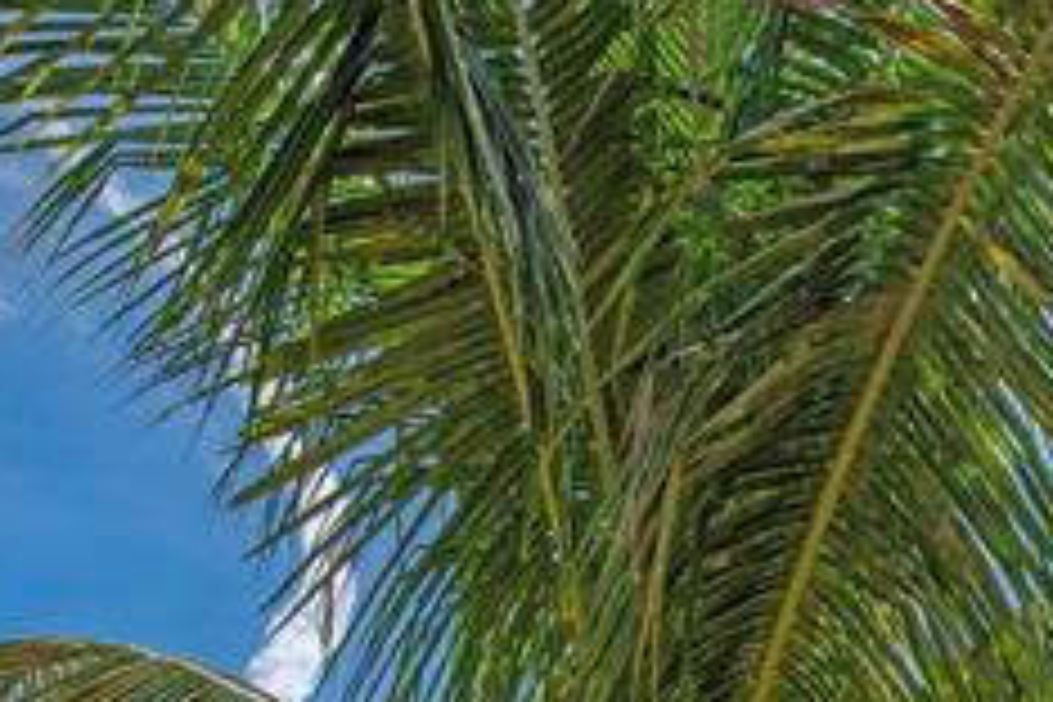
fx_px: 1901
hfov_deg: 29.6
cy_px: 1195
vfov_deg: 17.6
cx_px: 958
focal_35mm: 65
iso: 64
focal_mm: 19
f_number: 7.1
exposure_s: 1/640
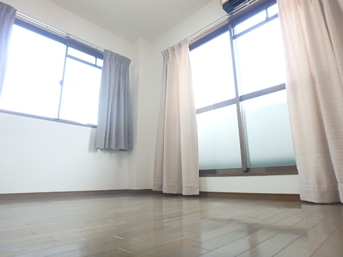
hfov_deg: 79.0
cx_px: 172
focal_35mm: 21
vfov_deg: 63.4
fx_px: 208
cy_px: 128
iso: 200
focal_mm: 3.7
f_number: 3.5
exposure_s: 1/40
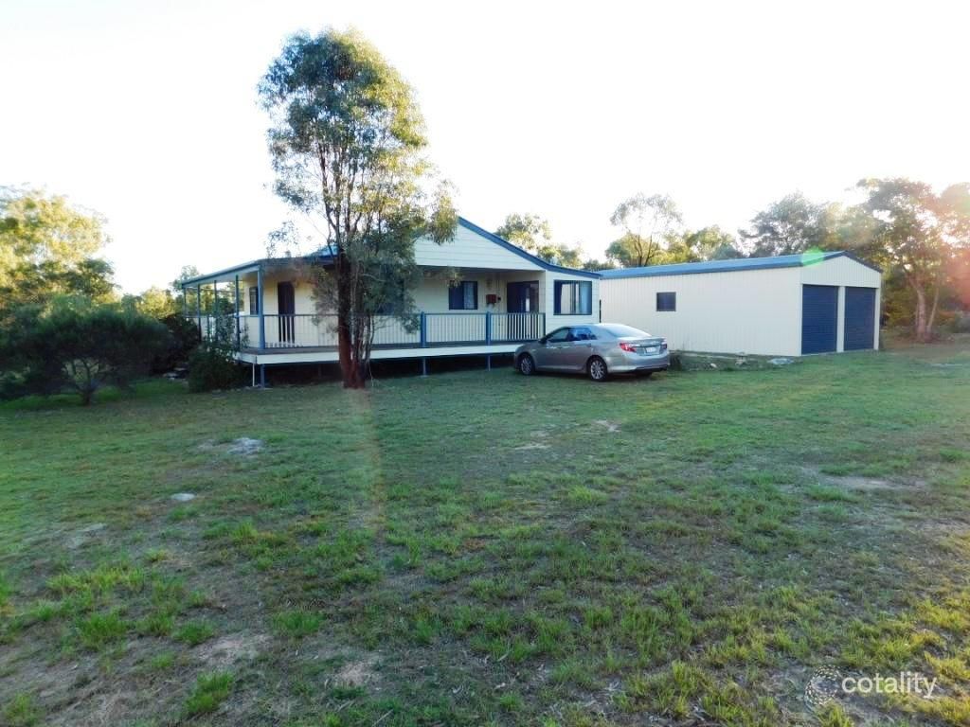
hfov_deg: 73.9
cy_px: 364
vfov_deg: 58.9
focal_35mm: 23
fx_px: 644
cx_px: 485
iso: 125
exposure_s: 1/200
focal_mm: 4
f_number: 3
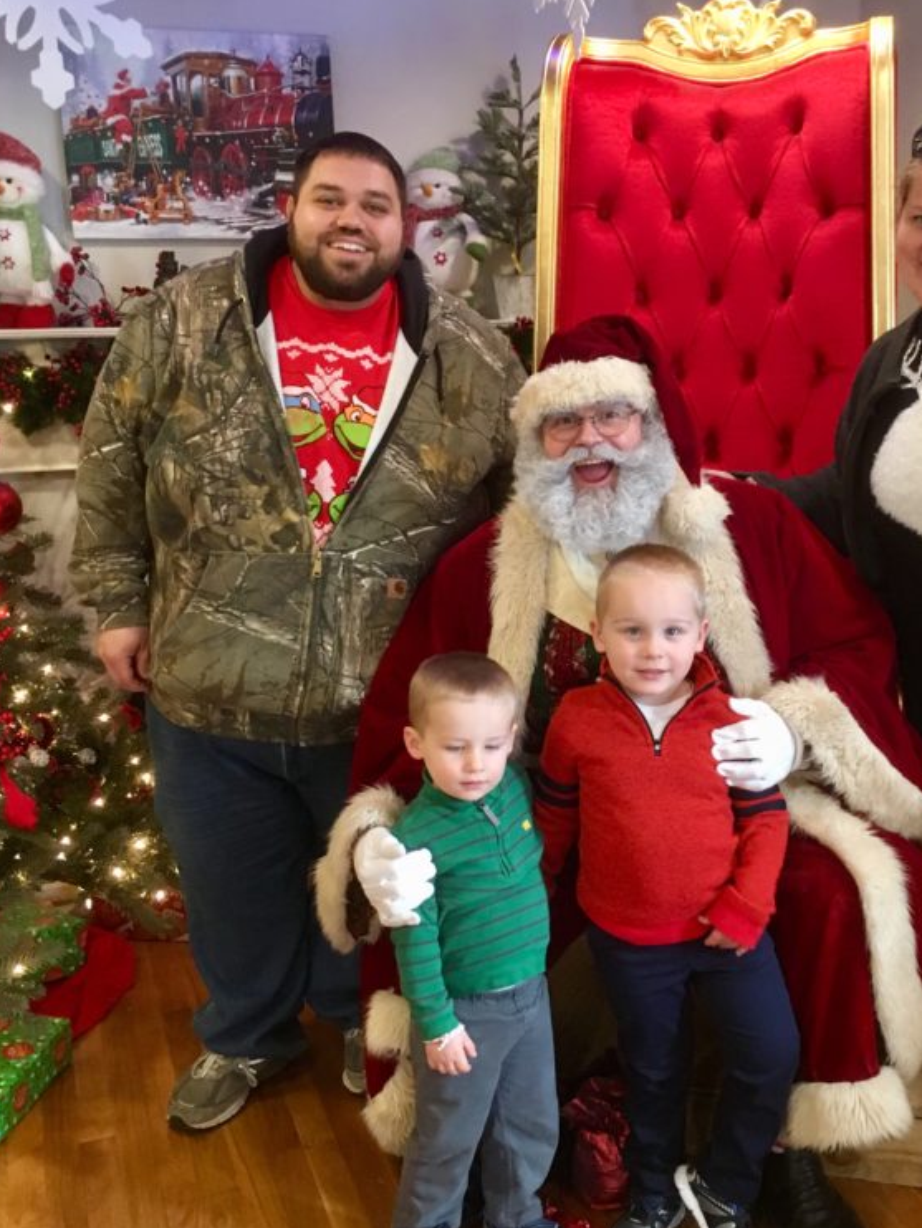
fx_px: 1420
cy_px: 627
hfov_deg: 35.7
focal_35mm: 40
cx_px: 591
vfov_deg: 46.8
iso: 200
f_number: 2.2
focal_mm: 4.15
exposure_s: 1/30
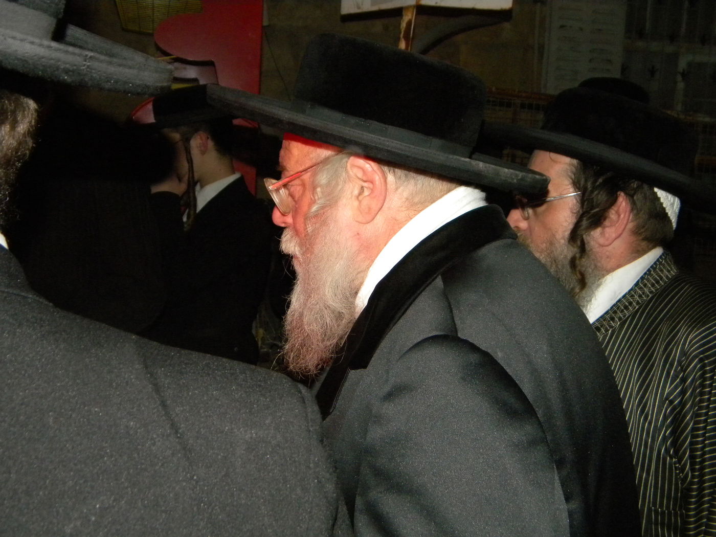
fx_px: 848
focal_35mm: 41
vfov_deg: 35.1
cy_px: 268
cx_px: 358
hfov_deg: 45.8
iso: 400
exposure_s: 1/30
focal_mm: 7.3
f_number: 3.8
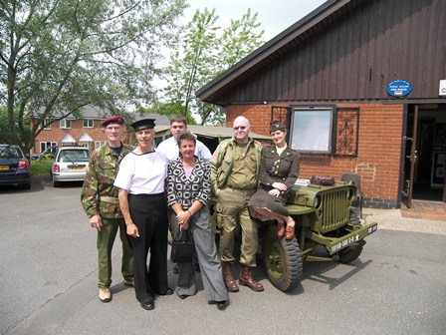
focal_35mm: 24
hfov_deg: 71.6
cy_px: 168
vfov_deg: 56.8
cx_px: 223
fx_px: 309
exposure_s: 1/500
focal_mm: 5
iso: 50
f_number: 2.8
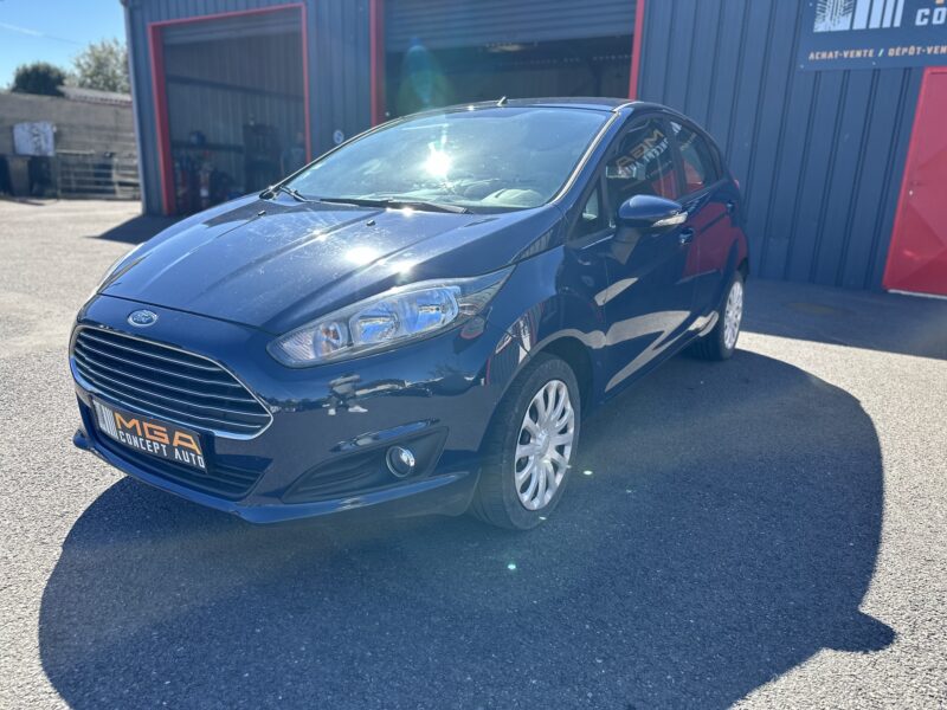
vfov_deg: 56.8
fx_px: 657
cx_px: 474
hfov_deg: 71.6
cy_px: 355
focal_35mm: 24
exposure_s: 1/1357
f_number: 1.78
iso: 80
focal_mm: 6.86
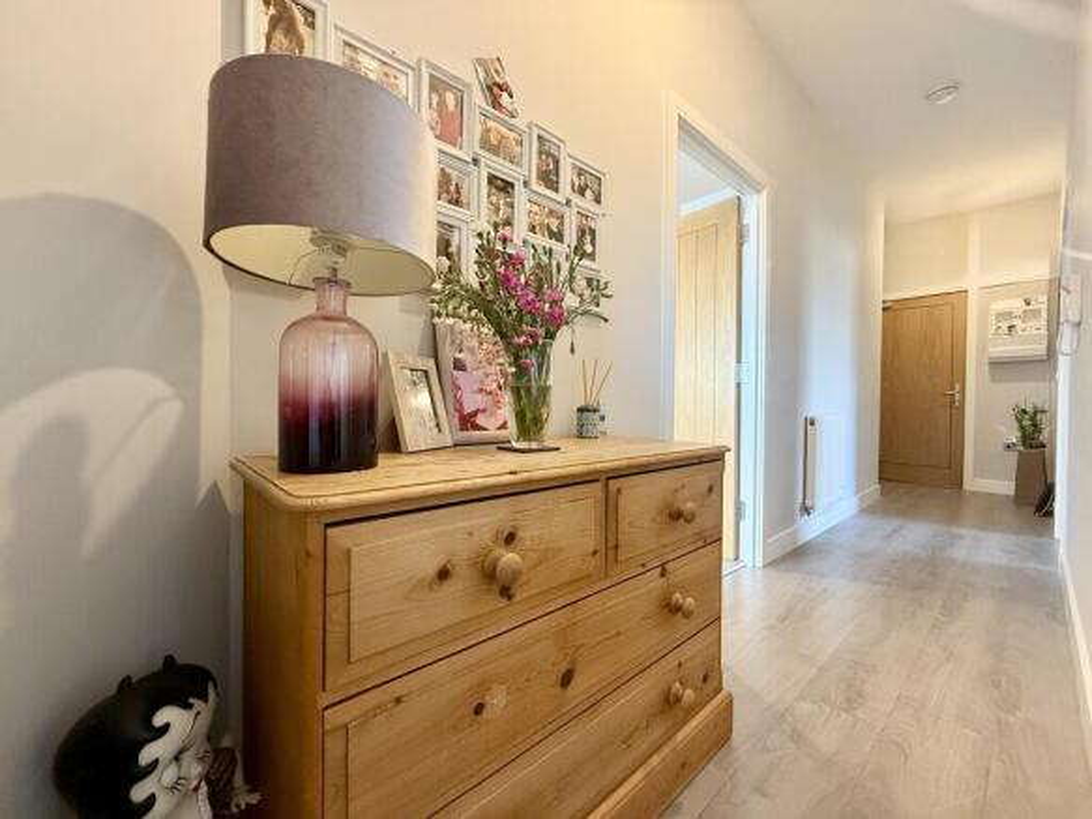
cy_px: 410
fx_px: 442
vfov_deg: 85.7
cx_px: 546
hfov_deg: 102.1
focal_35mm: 14
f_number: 2.2
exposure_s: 1/50
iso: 320
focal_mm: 2.22
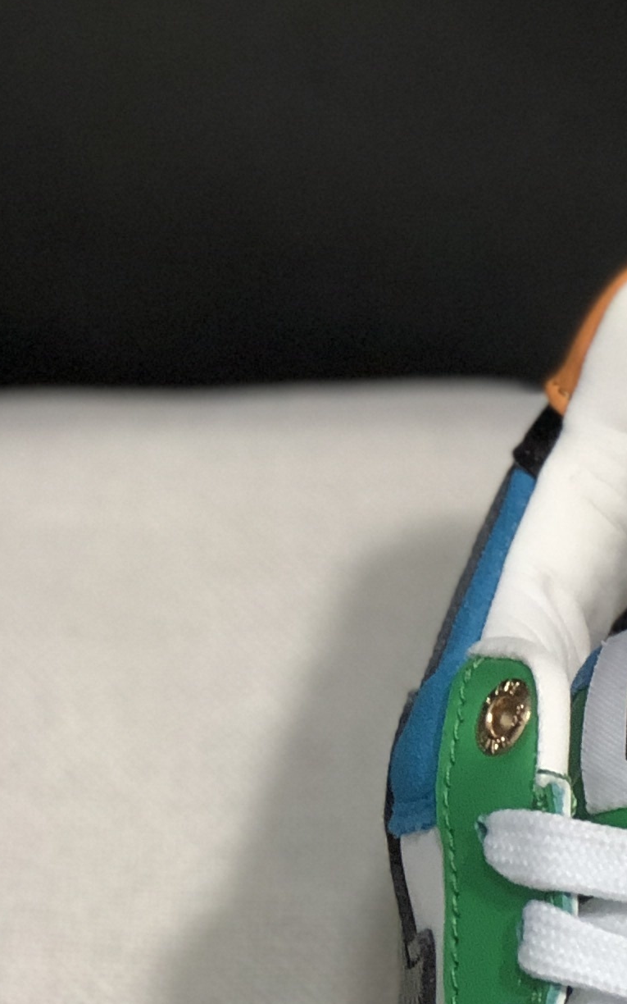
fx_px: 5441
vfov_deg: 10.4
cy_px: 1040
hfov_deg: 6.4
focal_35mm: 199
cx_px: 1177
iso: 125
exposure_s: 1/30
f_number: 2.8
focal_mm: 6.6
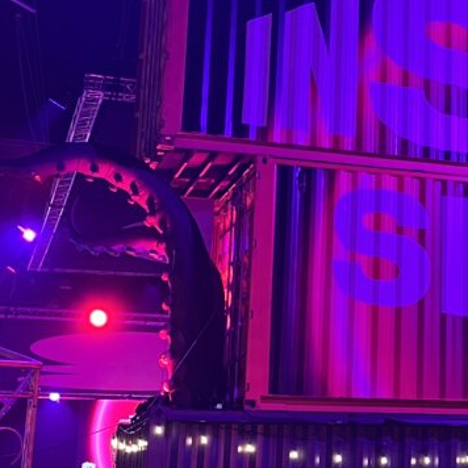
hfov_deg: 18.7
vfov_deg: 19.7
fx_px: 1346
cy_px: 153
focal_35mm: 88
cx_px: 556
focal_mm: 5.1
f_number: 1.6
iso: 250
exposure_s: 1/50
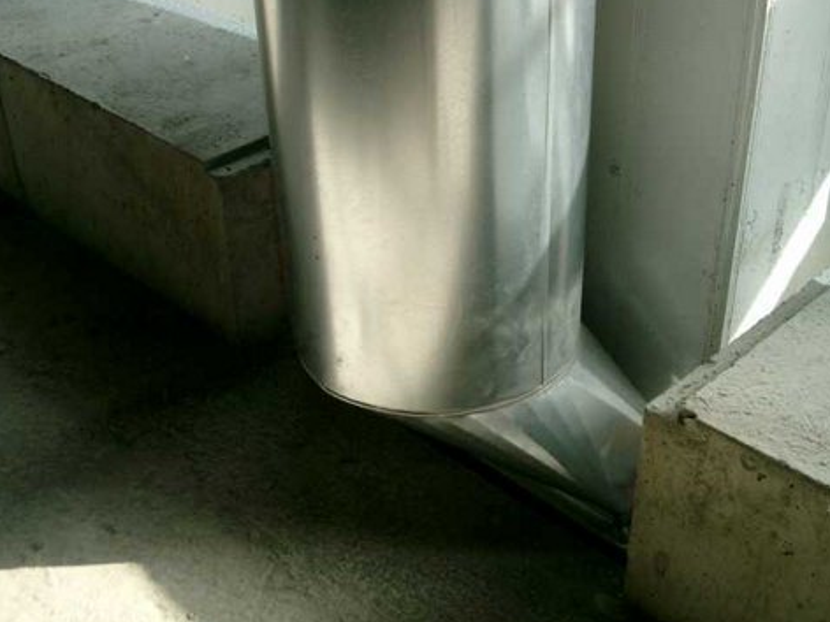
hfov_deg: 40.4
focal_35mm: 47
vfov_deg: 30.8
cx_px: 468
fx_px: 1127
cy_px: 362
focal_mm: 7.6
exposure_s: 1/400
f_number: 2.6
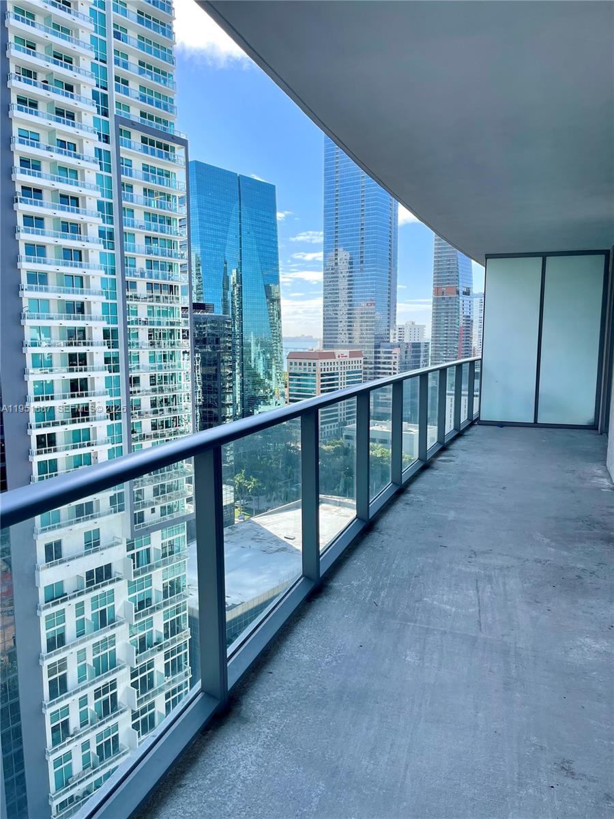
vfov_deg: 69.4
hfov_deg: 54.9
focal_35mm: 25
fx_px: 591
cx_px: 307
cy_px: 410
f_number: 1.6
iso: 32
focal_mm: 5.1
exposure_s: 1/1252
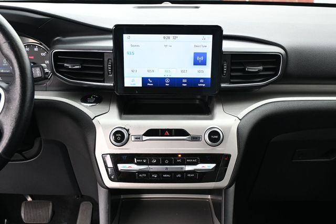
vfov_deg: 32.4
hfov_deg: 47.2
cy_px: 112
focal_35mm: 41
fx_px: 385
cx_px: 168
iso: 900
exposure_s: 1/125
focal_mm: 27.5
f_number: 4.5
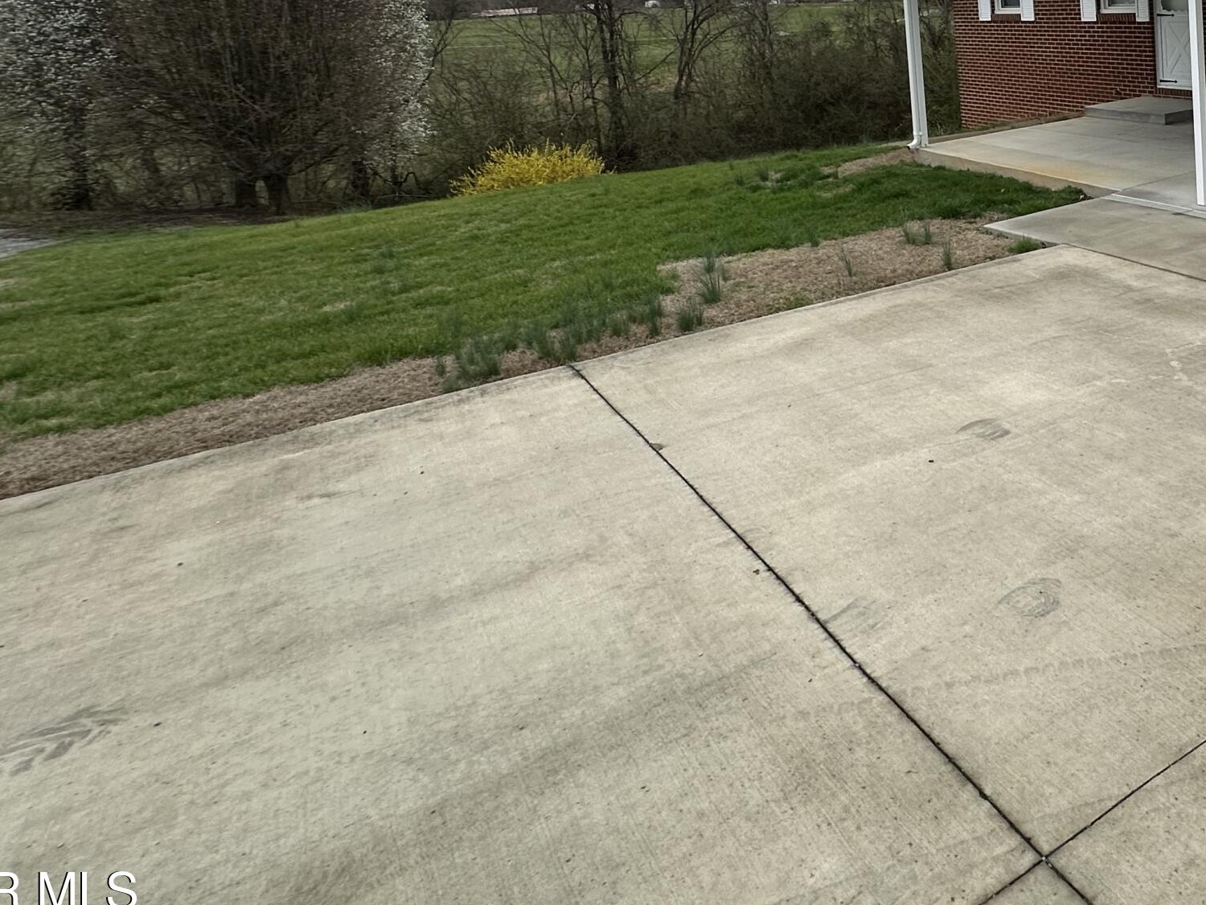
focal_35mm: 28
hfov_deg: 53.9
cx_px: 1122
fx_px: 976
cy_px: 69
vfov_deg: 44.6
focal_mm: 2.22
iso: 40
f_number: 2.2
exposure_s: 1/606
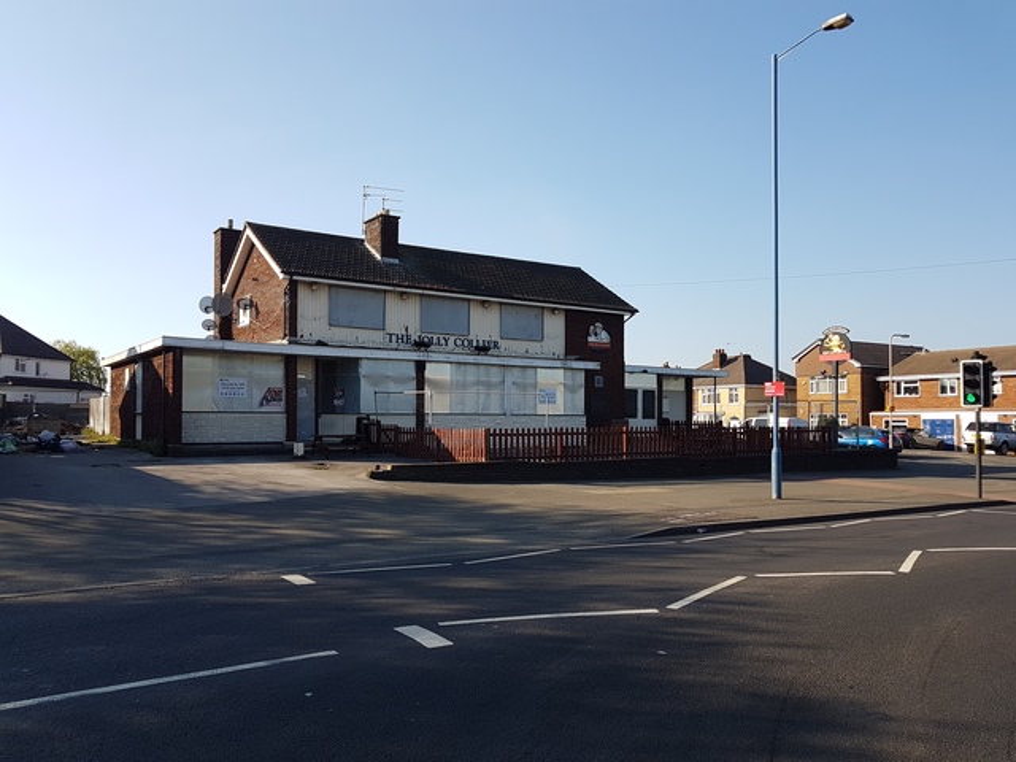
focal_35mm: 26
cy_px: 381
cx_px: 508
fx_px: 763
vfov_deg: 53.1
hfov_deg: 67.3
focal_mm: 4.2
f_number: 1.7
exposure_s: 1/844
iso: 40
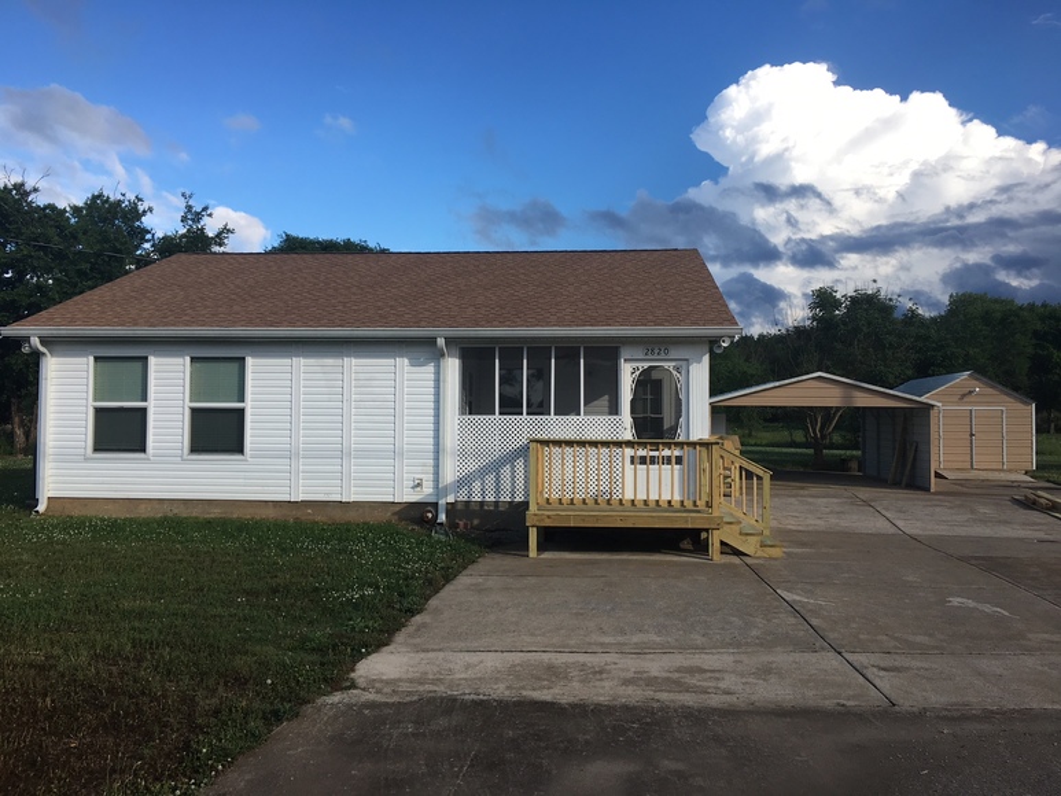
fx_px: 889
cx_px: 530
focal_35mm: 29
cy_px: 398
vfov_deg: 48.2
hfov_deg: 61.7
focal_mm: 4.15
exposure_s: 1/927
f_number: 2.2
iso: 25
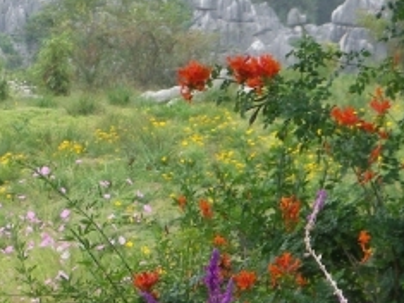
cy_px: 203
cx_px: -96
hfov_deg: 6.4
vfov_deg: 4.9
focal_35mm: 306
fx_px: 3569
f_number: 5.2
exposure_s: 1/125
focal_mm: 21.3
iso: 200
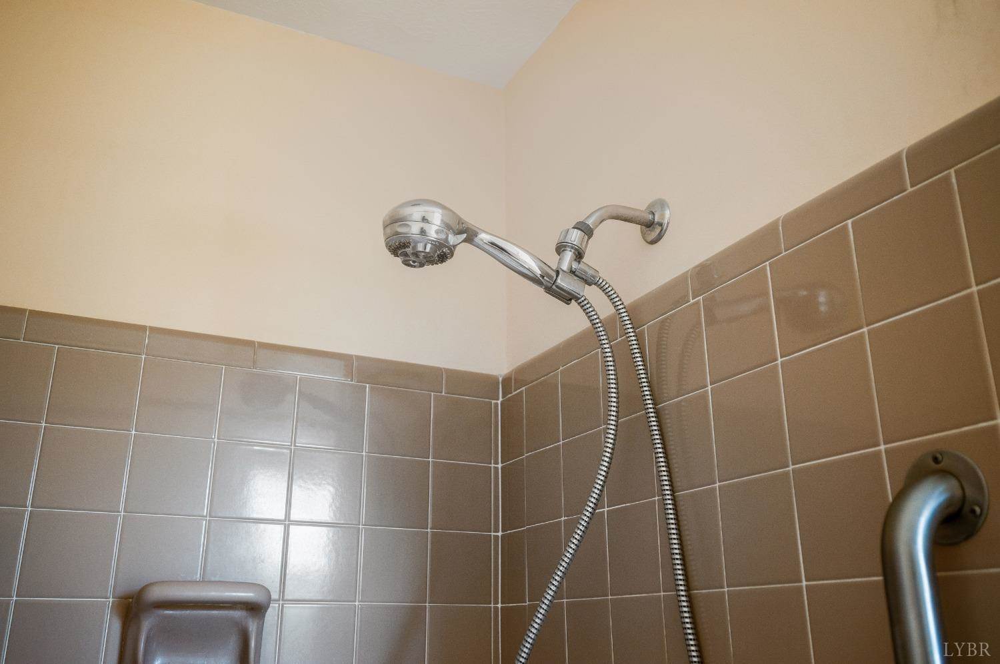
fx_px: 832
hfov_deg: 62.0
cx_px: 500
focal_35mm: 30
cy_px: 332
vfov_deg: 43.5
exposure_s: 1/125
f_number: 4
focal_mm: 30
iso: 1000
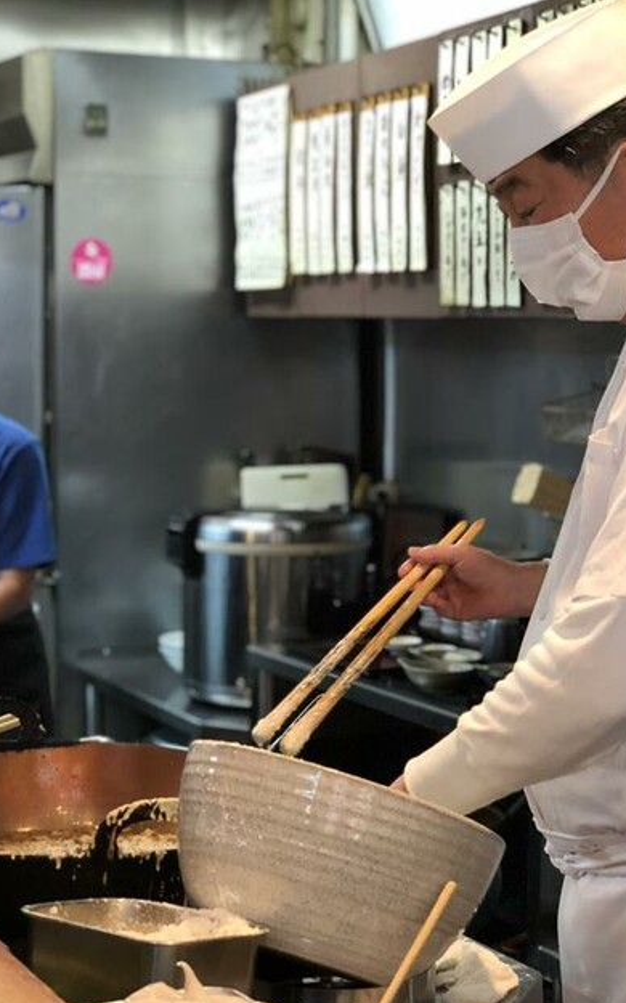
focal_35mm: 75
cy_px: 506
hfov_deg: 17.4
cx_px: 337
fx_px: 2050
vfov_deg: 27.5
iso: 125
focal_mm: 6
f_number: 2.4
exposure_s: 1/33
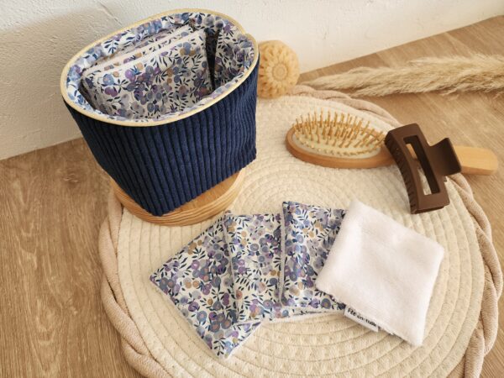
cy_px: 189
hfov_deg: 73.9
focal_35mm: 23
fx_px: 335
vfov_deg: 58.9
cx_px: 252
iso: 200
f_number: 1.8
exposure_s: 1/180
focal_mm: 6.4
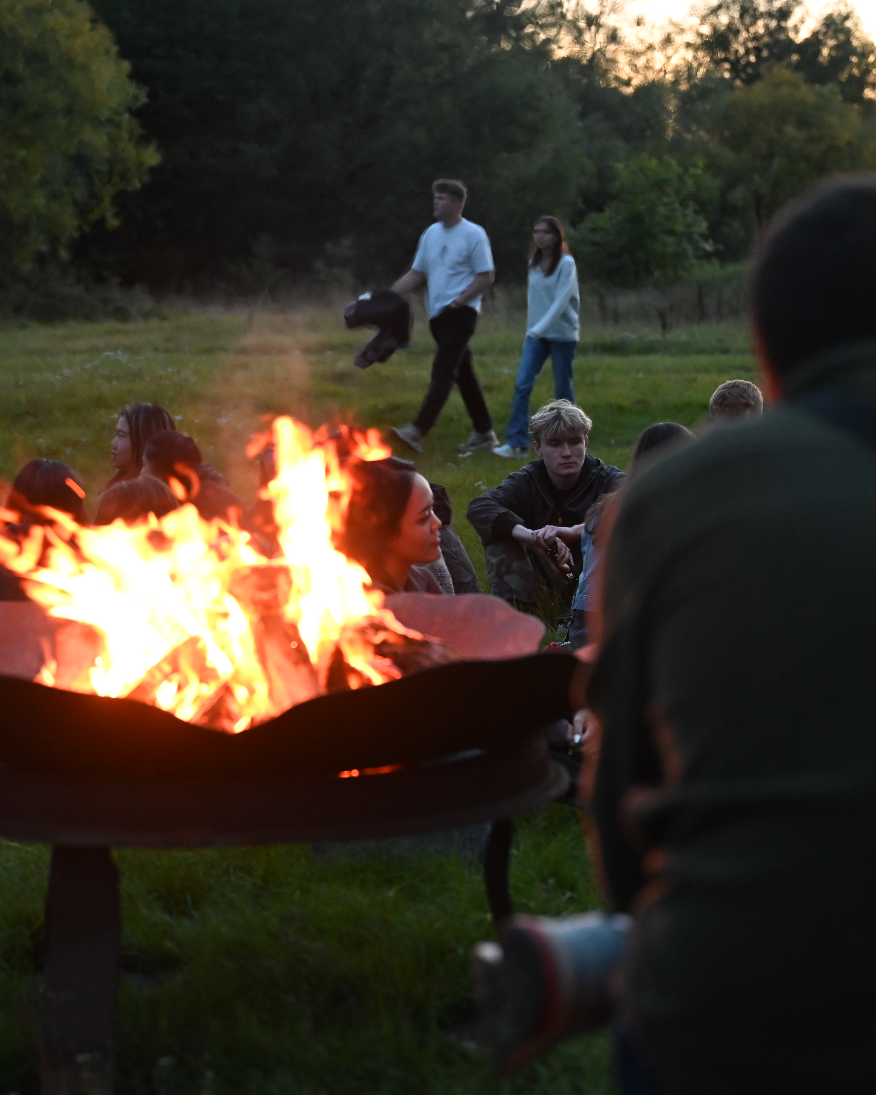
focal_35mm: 84
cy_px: 553
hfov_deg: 18.3
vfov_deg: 22.7
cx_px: 452
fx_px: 2722
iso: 3200
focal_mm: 59
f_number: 2.8
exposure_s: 1/80
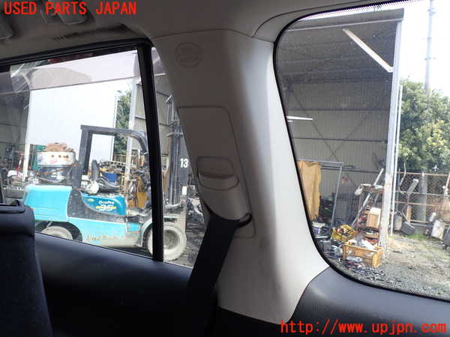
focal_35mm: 25
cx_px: 225
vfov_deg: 54.9
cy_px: 168
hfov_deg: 69.4
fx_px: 325
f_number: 2.8
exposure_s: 1/80
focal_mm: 4.5
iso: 100
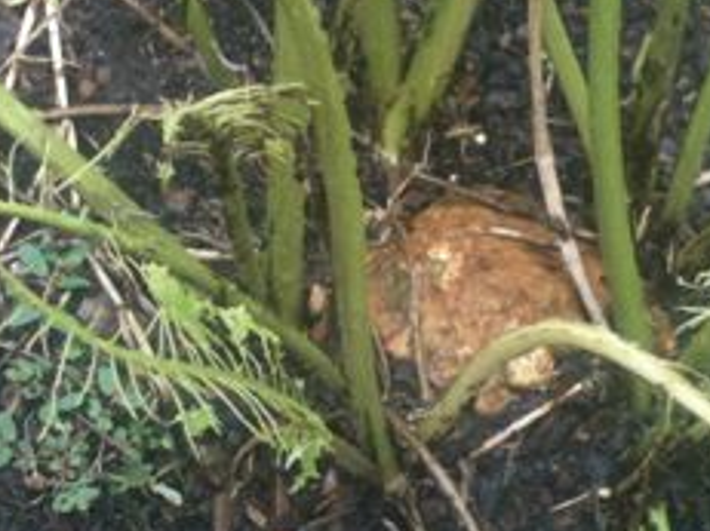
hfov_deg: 20.2
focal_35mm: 97
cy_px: 153
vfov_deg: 15.2
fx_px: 1989
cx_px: 307
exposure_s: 1/120
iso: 80
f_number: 2.8
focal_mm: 3.85
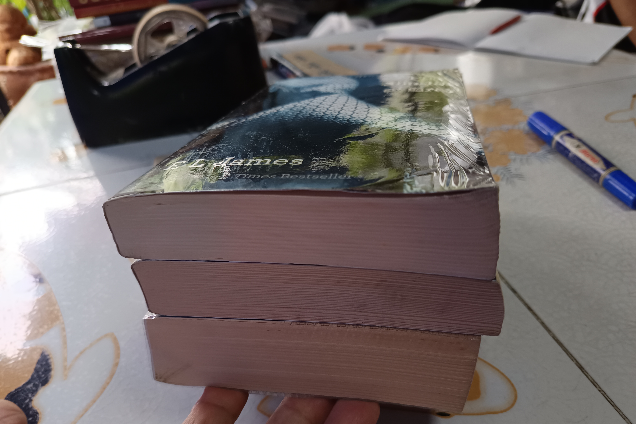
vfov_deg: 51.2
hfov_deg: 71.5
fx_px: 442
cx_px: 318
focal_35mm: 25
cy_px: 231
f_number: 1.7
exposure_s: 1/50
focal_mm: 5.31
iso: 551
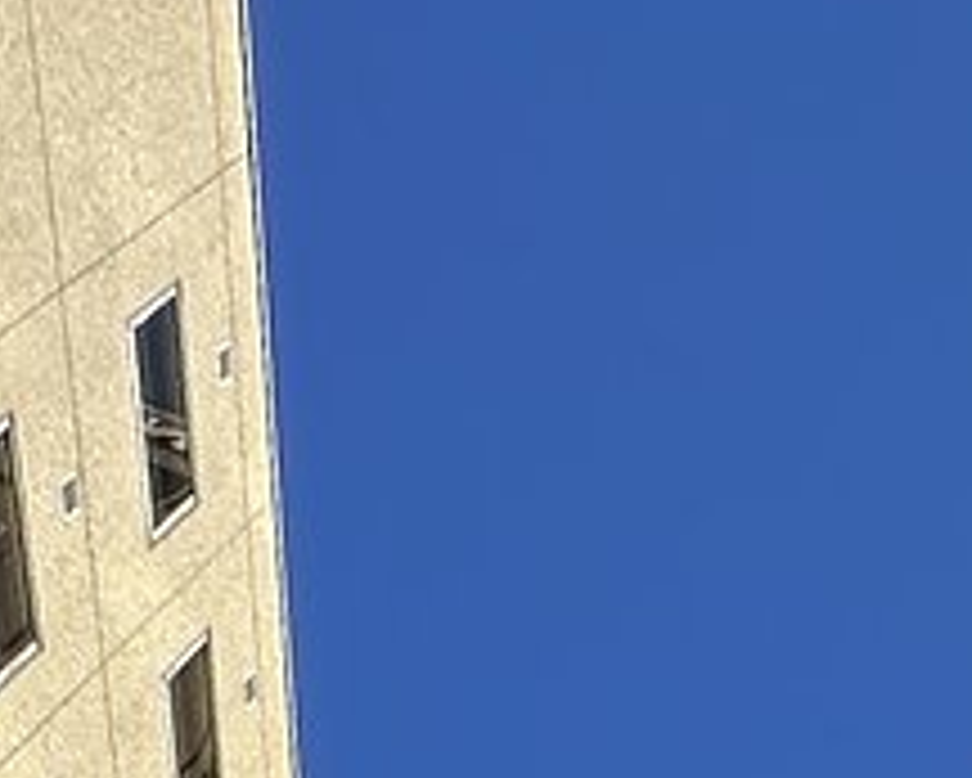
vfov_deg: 10.0
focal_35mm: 97
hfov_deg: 16.2
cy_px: 2550
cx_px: 1832
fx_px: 2792
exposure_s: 1/2174
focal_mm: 2.22
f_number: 2.2
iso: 40
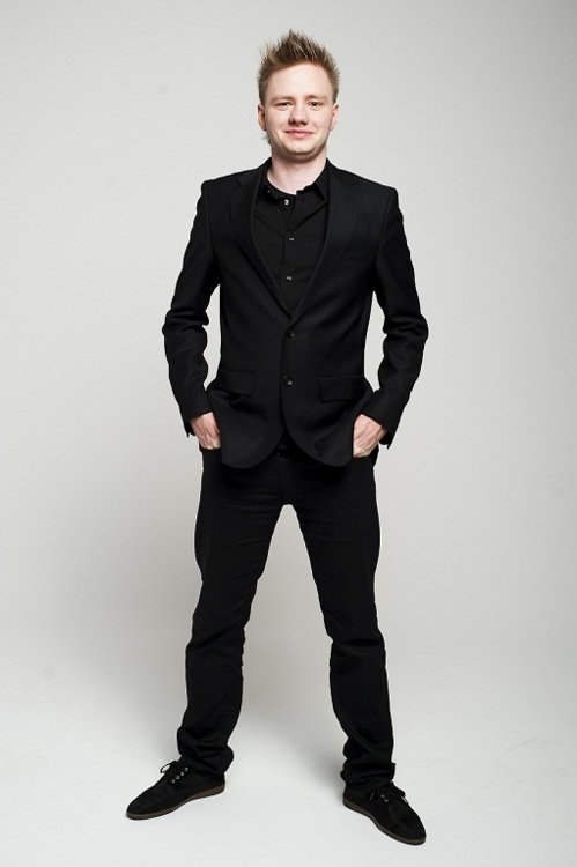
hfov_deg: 27.0
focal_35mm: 50
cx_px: 288
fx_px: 1204
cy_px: 434
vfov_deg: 39.6
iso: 100
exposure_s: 1/125
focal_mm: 50
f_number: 5.6
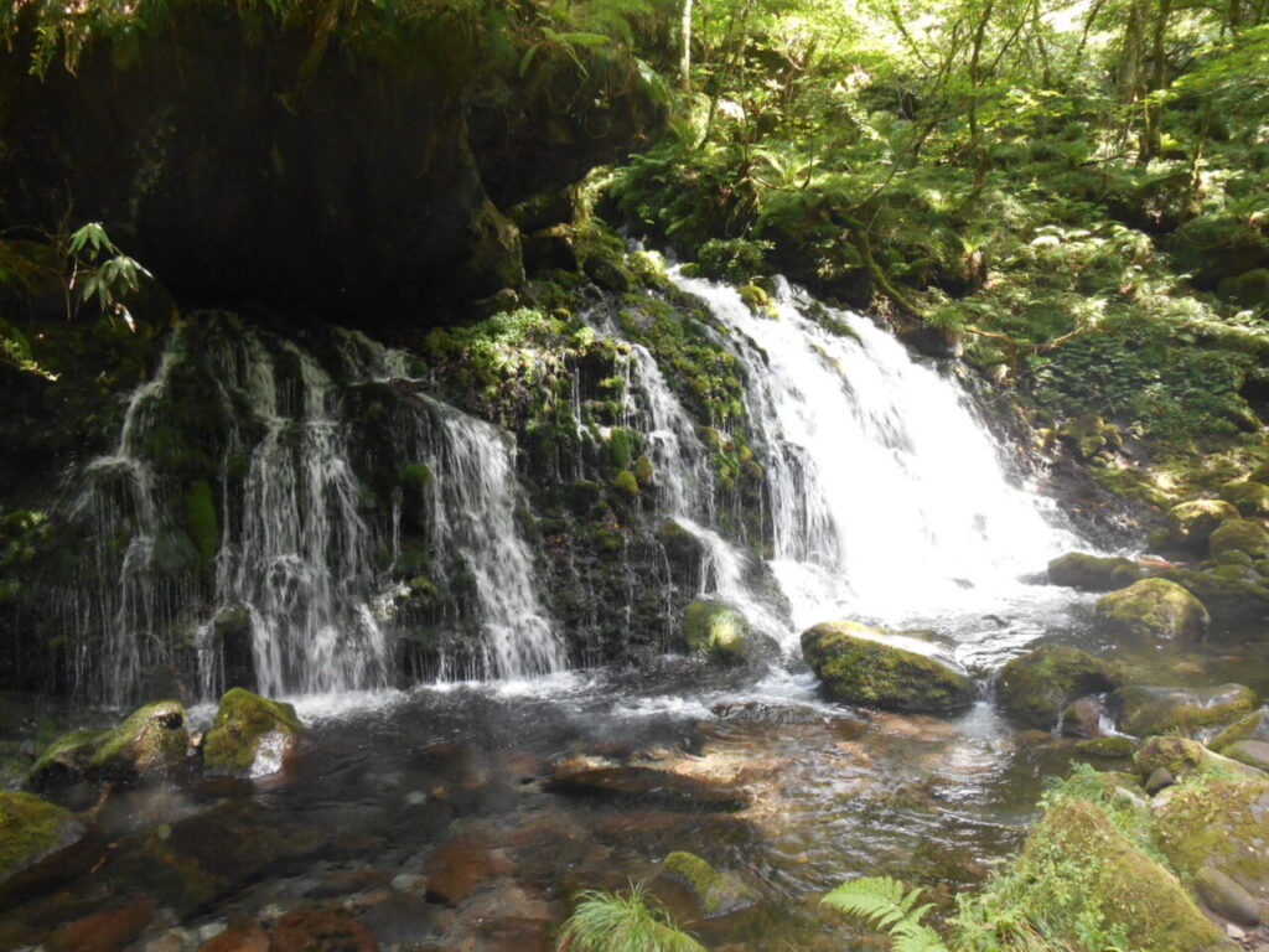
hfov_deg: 67.3
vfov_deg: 53.1
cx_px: 634
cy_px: 476
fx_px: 953
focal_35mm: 26
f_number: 3.4
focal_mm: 4.7
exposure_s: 1/30
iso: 200
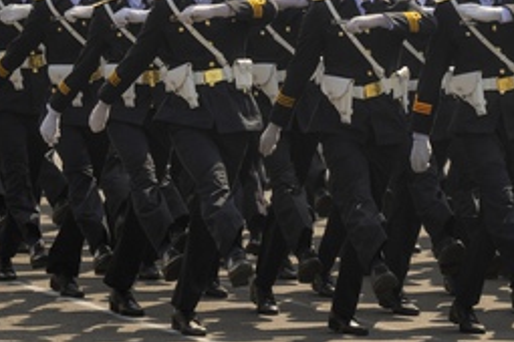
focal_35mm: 401
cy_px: -86
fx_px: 5725
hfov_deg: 5.1
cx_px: 403
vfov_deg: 3.4
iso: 250
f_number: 2.8
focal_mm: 160
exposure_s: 1/4000
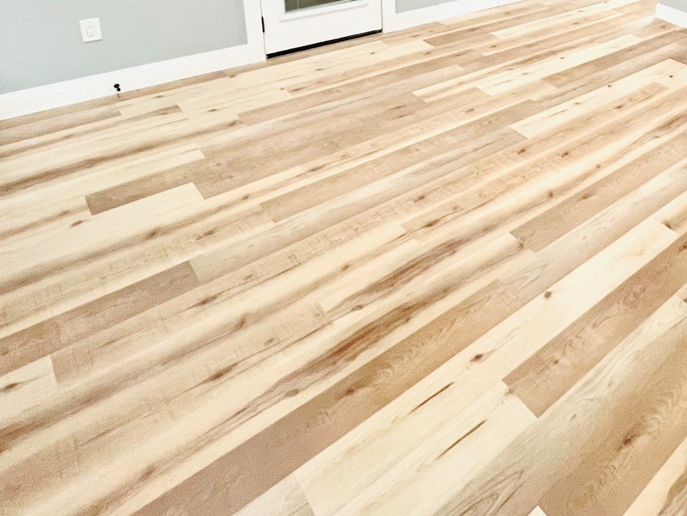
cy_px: -17
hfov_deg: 54.1
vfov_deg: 42.0
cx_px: 635
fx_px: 556
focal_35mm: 28
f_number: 1.8
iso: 200
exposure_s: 1/60
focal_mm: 1.57
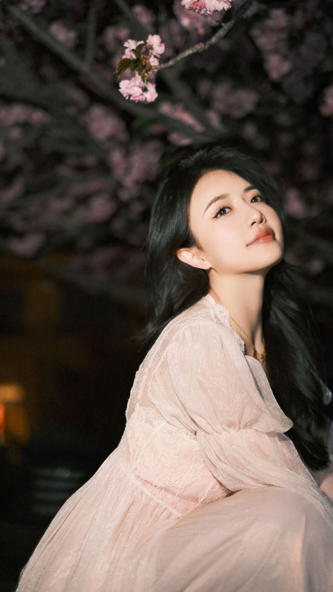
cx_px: 168
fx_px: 879
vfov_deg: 37.2
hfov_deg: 21.4
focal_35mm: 56
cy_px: 296
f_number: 1.4
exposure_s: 1/105
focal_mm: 35
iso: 5000
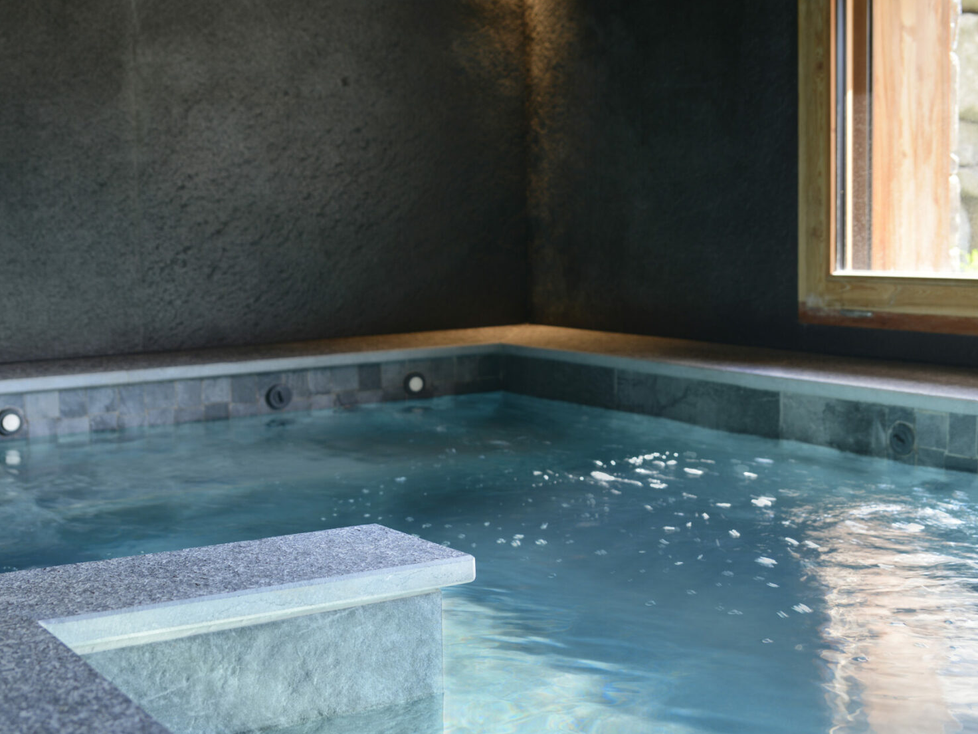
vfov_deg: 30.9
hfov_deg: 40.4
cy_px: 345
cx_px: 487
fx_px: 1328
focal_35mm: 47
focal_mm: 32
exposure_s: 1/20
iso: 100
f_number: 4.5
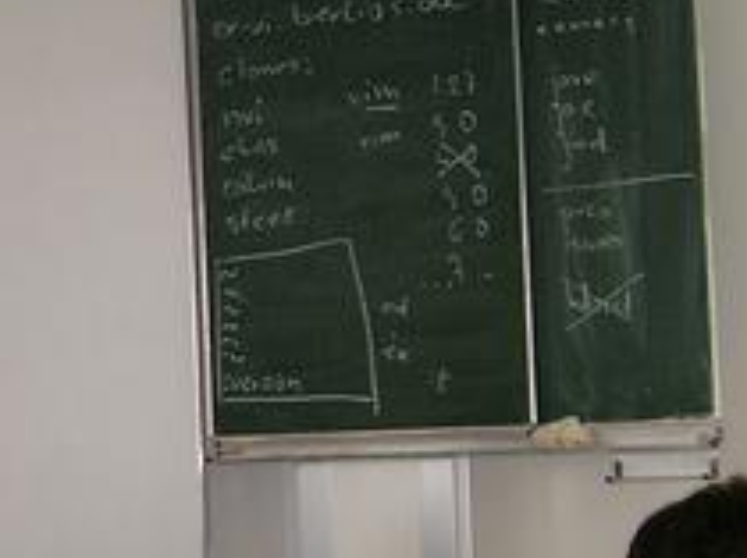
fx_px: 2436
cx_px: -203
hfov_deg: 16.5
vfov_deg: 13.0
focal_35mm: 113
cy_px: 416
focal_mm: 7.6
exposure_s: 1/60
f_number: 2.6
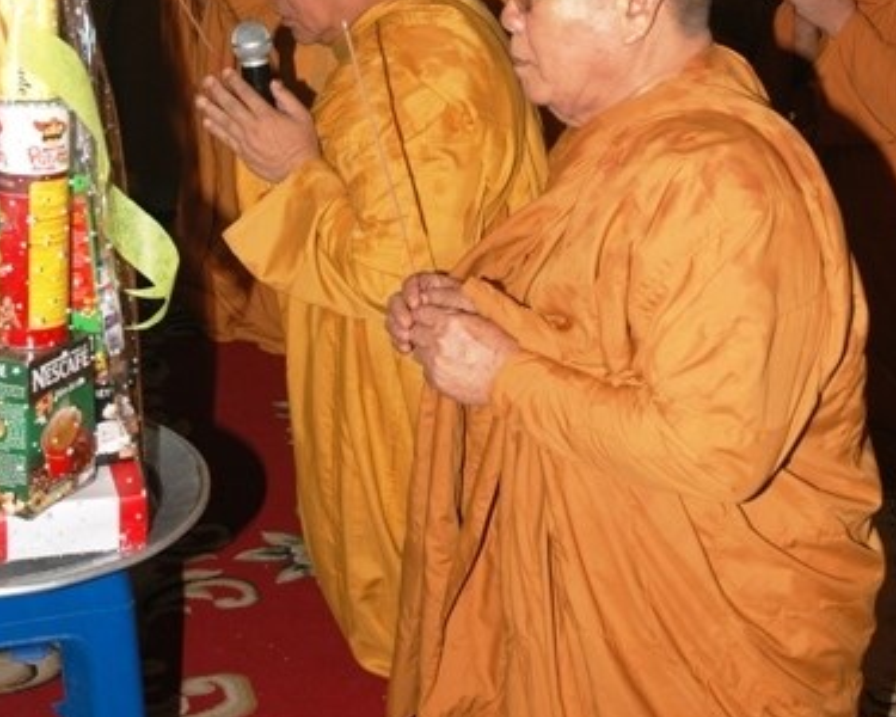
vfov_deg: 23.0
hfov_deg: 29.2
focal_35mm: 65
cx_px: 430
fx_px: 1718
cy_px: 84
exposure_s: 1/60
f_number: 4
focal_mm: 27
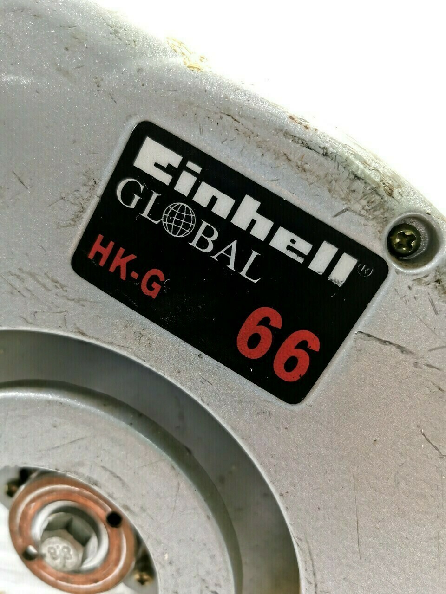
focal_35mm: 27
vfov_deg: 65.3
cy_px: 297
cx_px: 223
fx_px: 464
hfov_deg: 51.4
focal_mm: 5.56
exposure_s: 1/100
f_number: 1.6
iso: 80
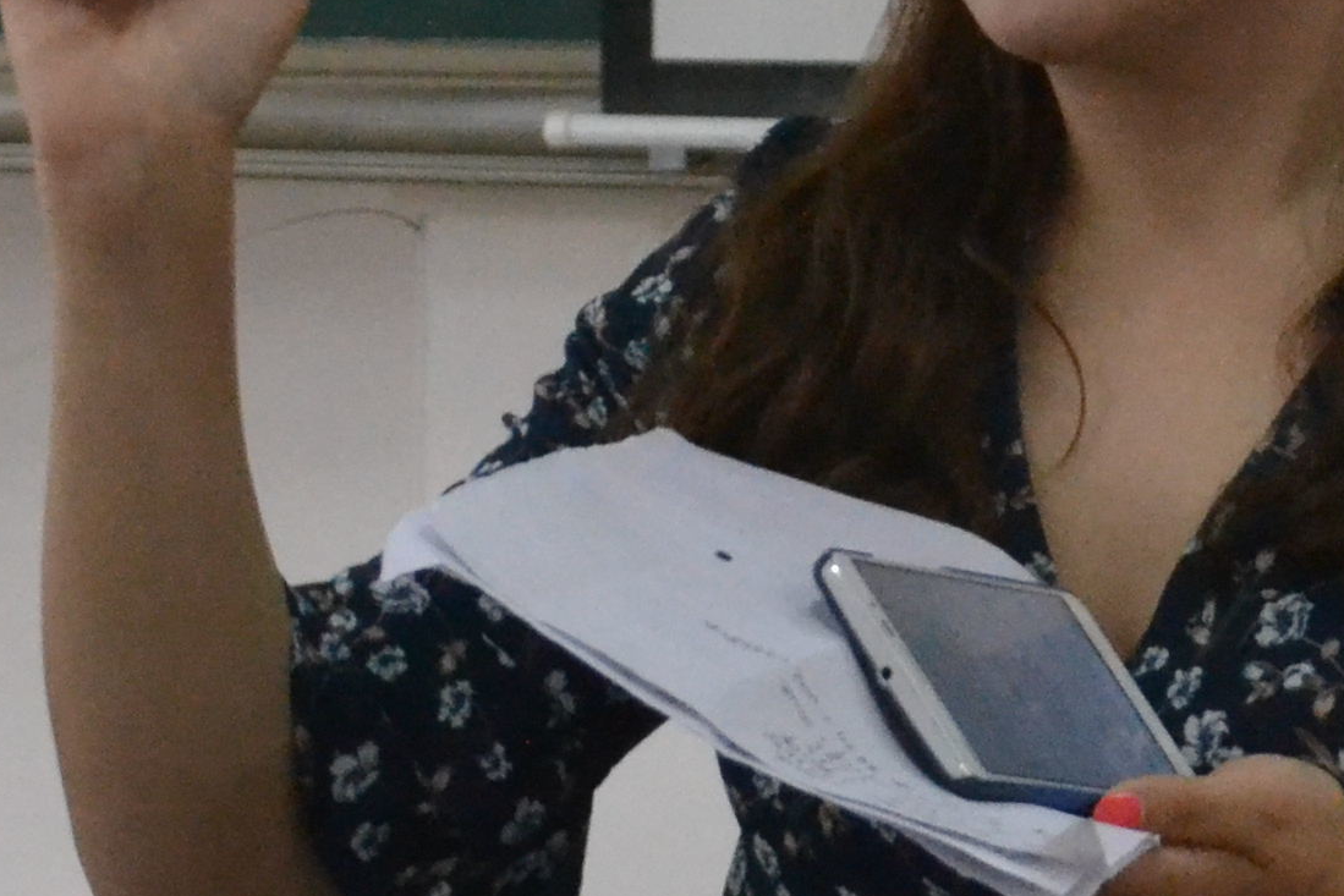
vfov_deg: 5.7
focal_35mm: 239
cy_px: 43
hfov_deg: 8.6
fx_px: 8923
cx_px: 1139
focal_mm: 38
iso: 3200
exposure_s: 1/160
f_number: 6.3
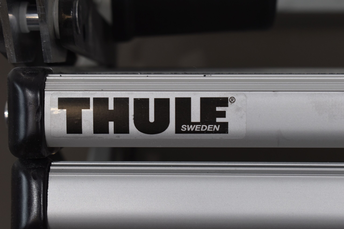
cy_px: 114
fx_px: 788
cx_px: 172
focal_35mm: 82
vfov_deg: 16.6
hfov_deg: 24.6
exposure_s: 1/60
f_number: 8
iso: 400
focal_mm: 55
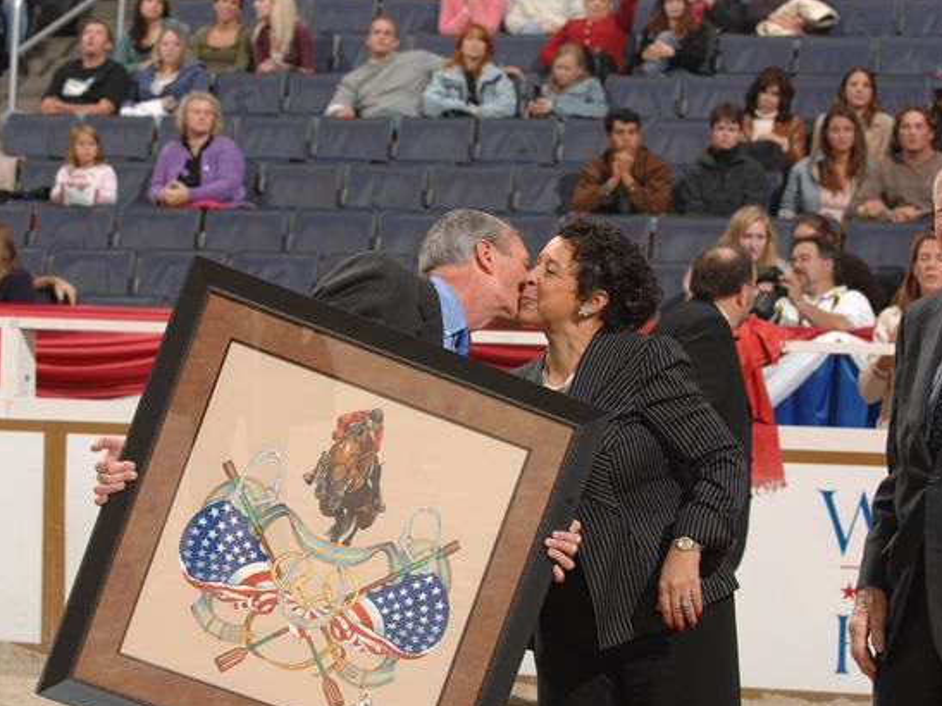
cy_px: 349
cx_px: 455
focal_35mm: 118
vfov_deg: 12.6
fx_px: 3210
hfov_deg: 16.7
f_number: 5
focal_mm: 70
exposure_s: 1/250
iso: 320
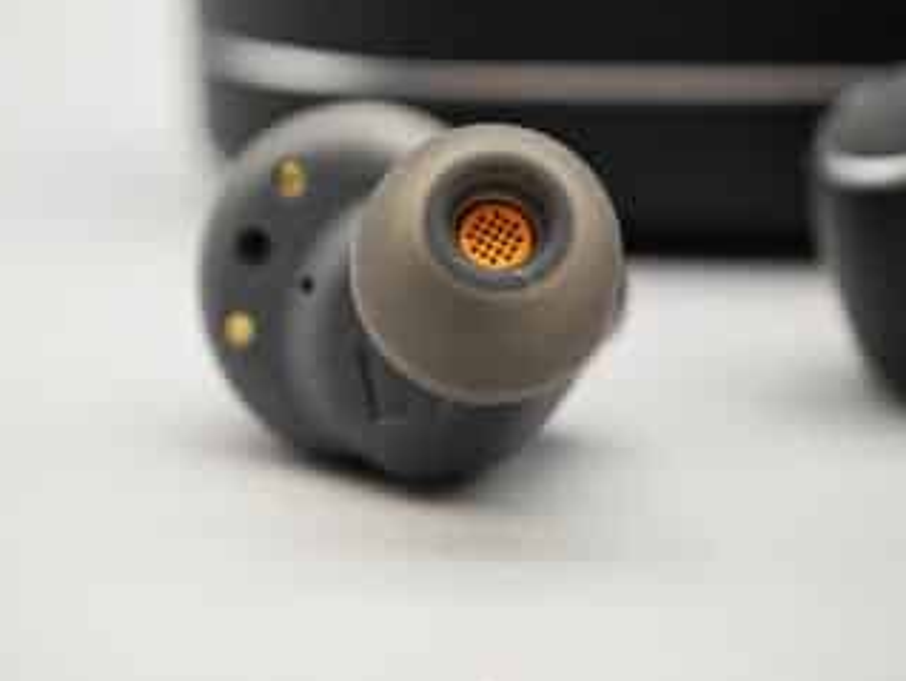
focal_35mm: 92
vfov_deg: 16.1
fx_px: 2410
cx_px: 393
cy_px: 340
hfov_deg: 21.3
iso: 64
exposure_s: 1/100
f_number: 1.8
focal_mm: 12.28
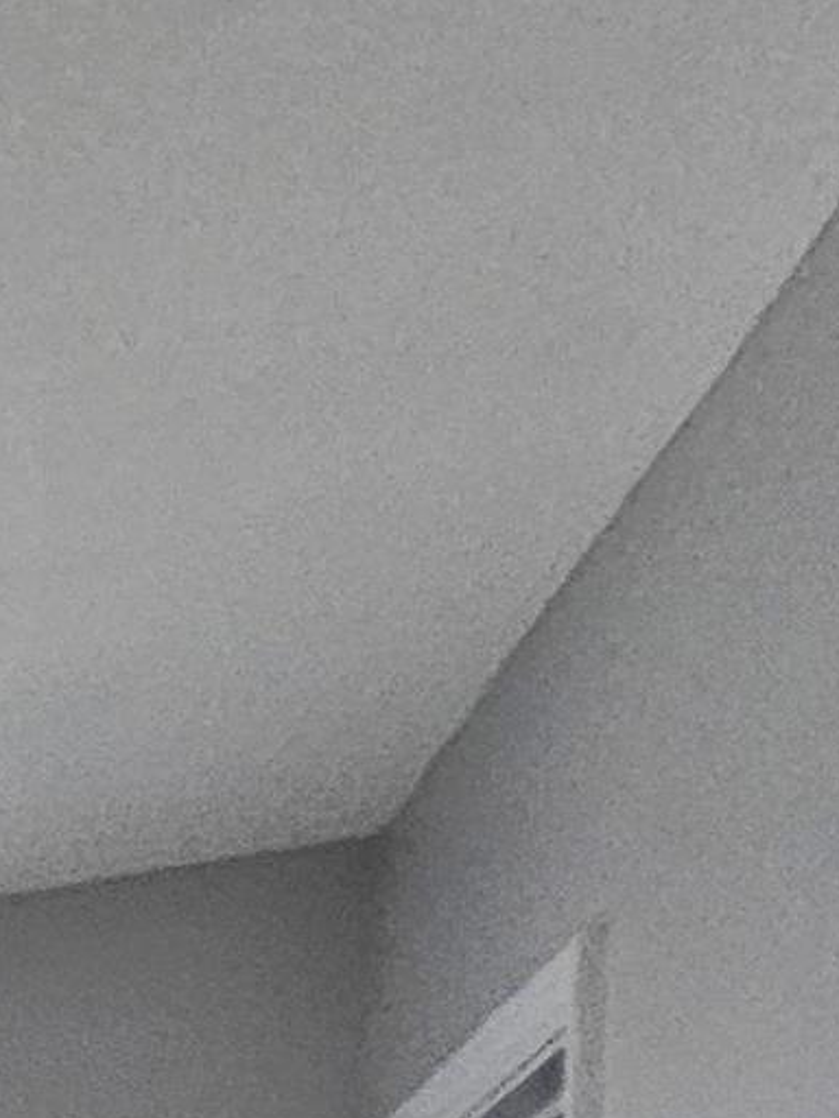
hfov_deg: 9.2
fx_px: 2521
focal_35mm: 78
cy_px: 2090
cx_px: -2191
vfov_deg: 18.6
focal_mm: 2.2
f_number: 2.2
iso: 100
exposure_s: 1/60
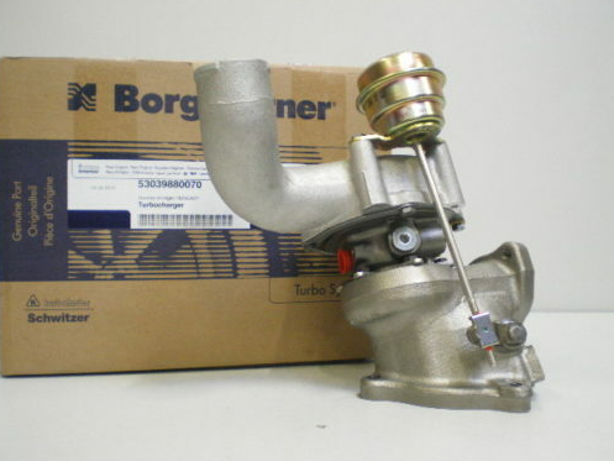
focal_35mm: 39
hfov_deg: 47.9
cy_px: 230
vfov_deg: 36.8
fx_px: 692
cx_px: 303
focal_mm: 6.3
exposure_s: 1/10
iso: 400
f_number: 3.1
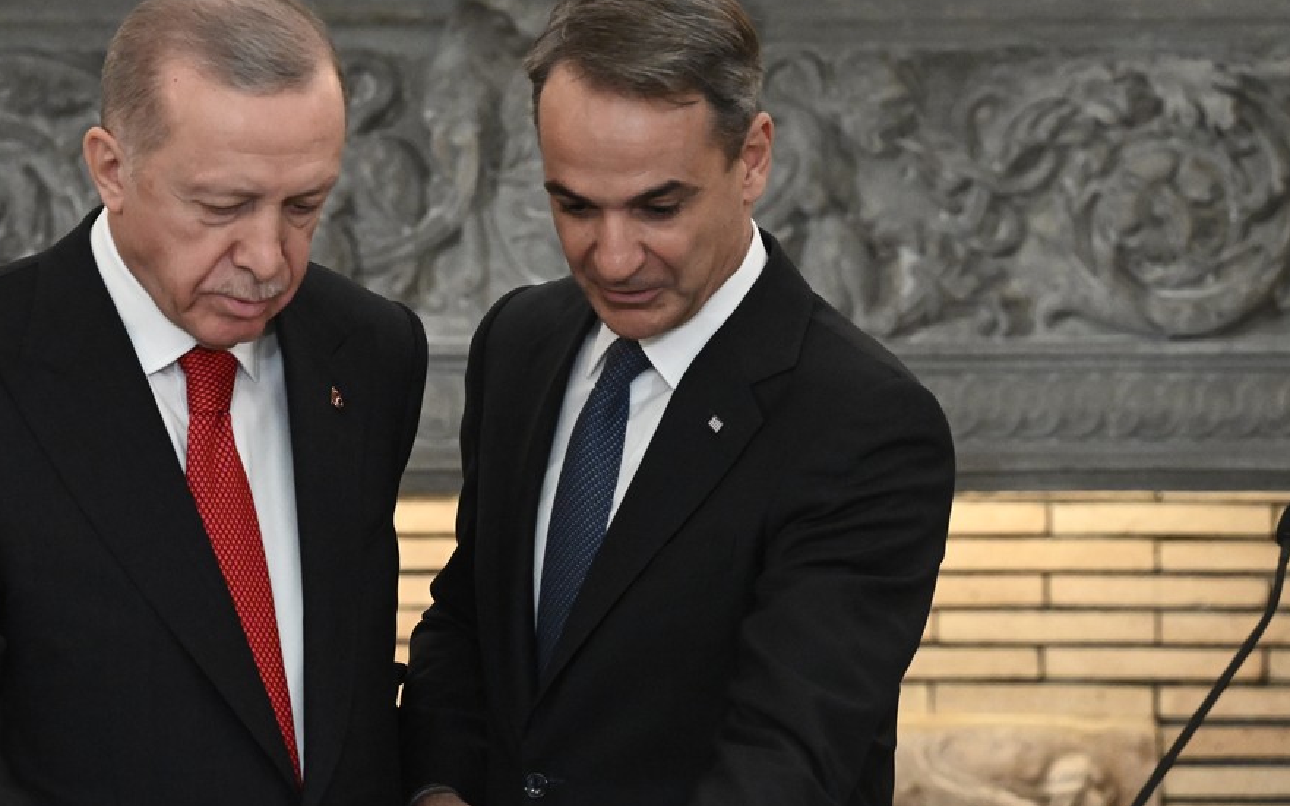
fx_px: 7804
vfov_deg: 5.9
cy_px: 522
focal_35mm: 222
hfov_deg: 9.4
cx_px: 418
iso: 5000
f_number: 4.5
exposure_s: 1/320
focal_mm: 160
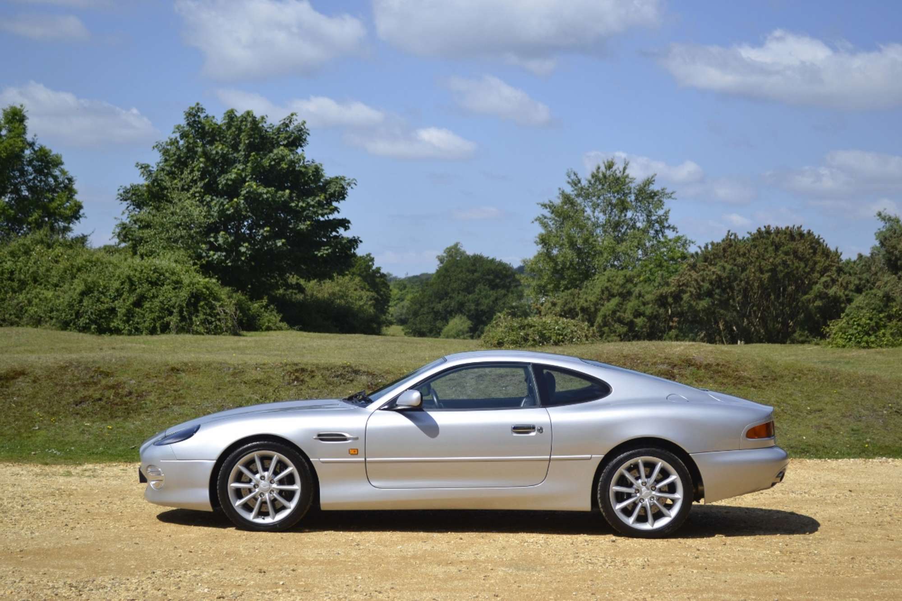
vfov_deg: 22.6
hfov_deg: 33.4
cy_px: 300
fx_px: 1503
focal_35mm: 60
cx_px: 451
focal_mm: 40
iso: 200
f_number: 5.6
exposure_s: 1/1000
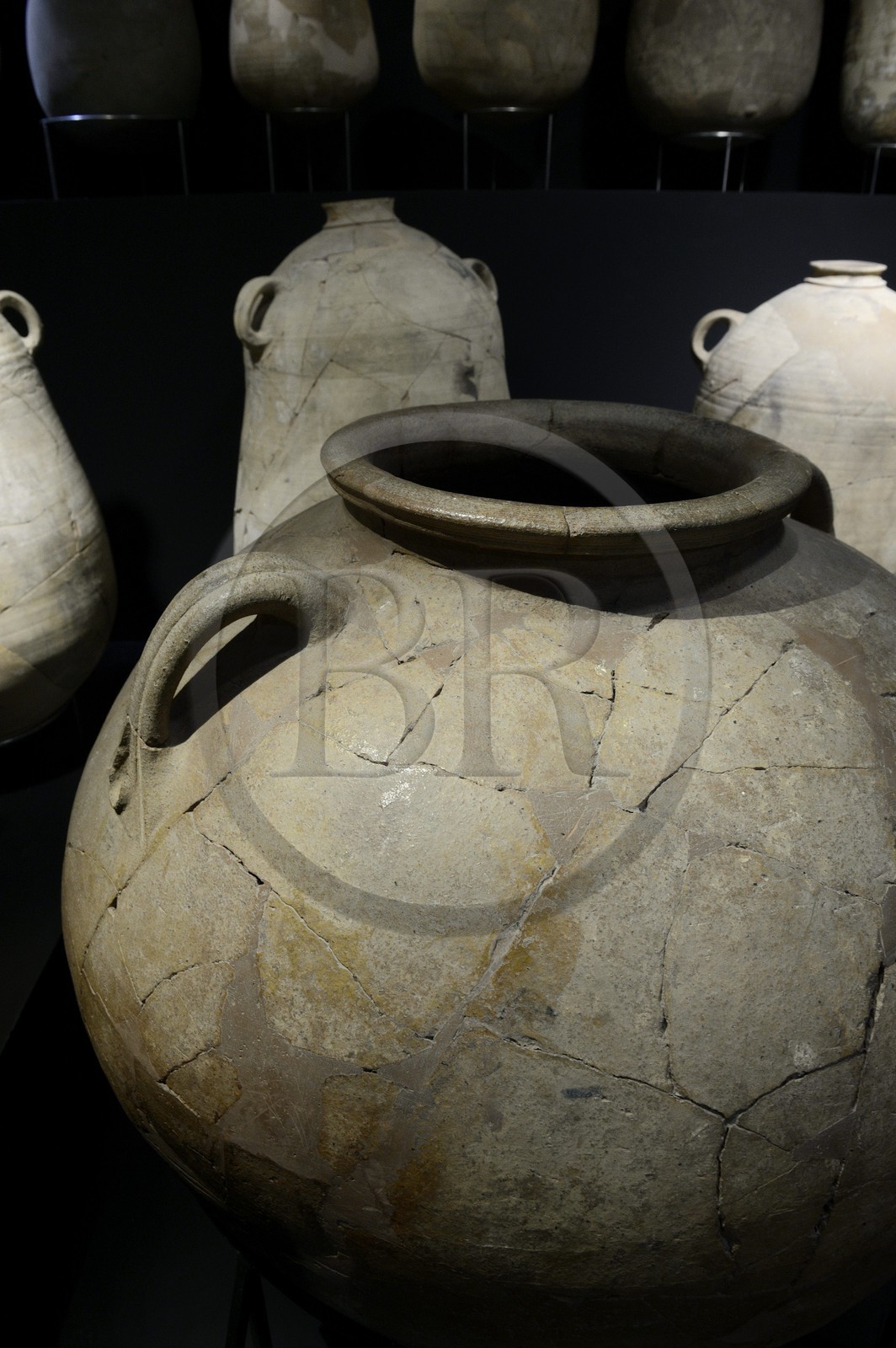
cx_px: 448
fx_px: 897
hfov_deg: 53.1
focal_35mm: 24
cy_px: 674
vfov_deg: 73.8
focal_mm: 24
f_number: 7.1
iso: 1600
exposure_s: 1/3.33
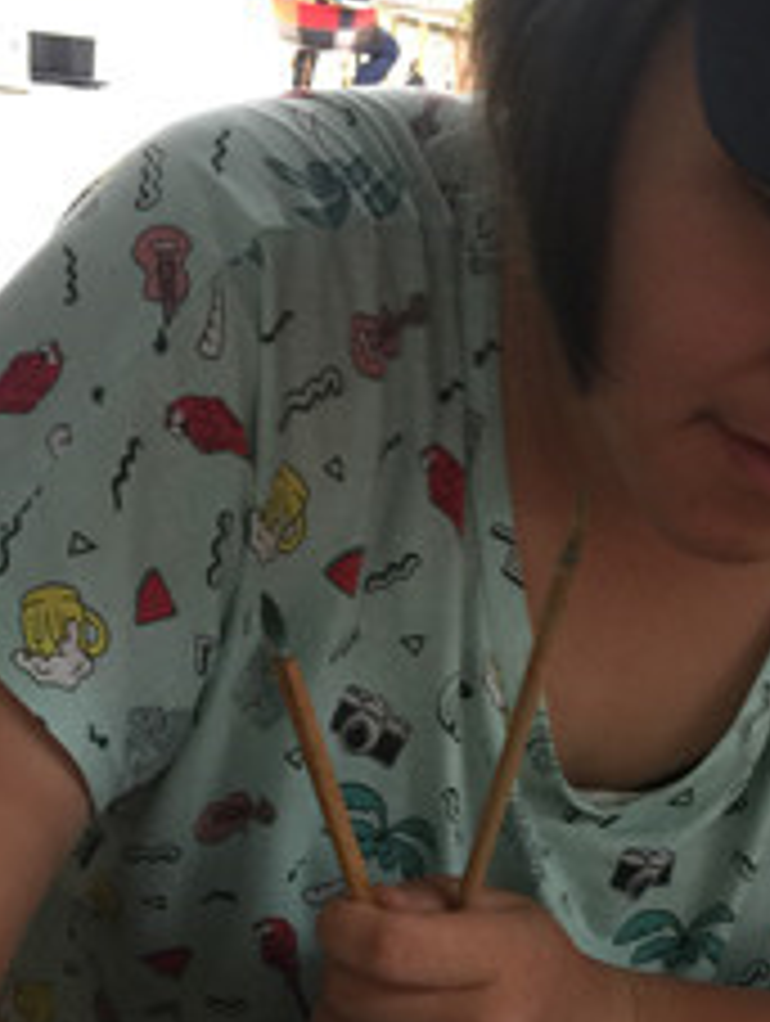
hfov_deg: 21.5
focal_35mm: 68
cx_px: 567
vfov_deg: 27.9
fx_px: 2011
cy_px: 826
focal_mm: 4.15
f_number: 2.2
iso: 80
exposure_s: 1/17
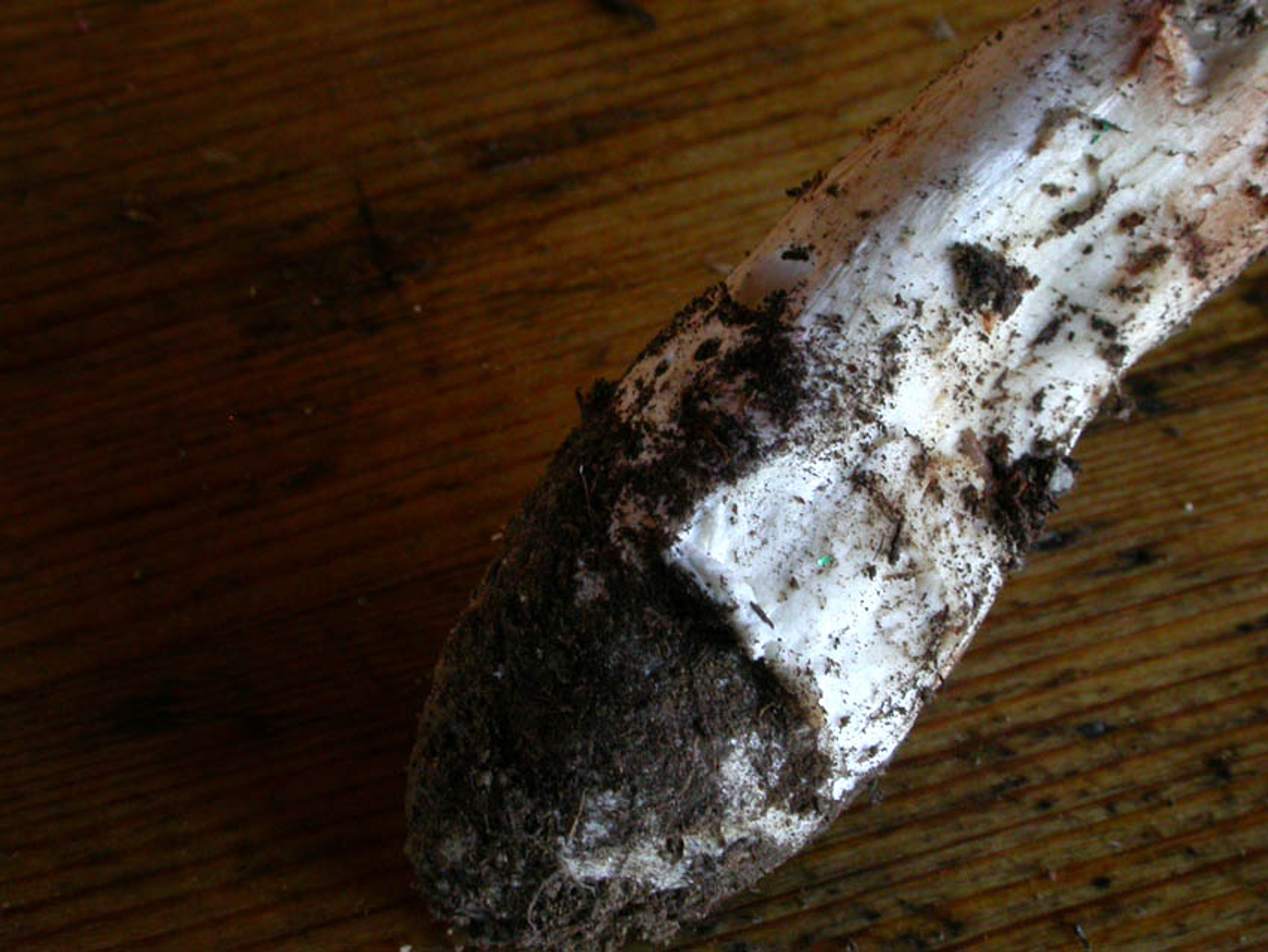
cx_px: 634
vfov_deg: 16.1
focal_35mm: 92
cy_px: 476
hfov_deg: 21.3
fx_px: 3371
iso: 200
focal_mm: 19.1
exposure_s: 1/15
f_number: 10.8
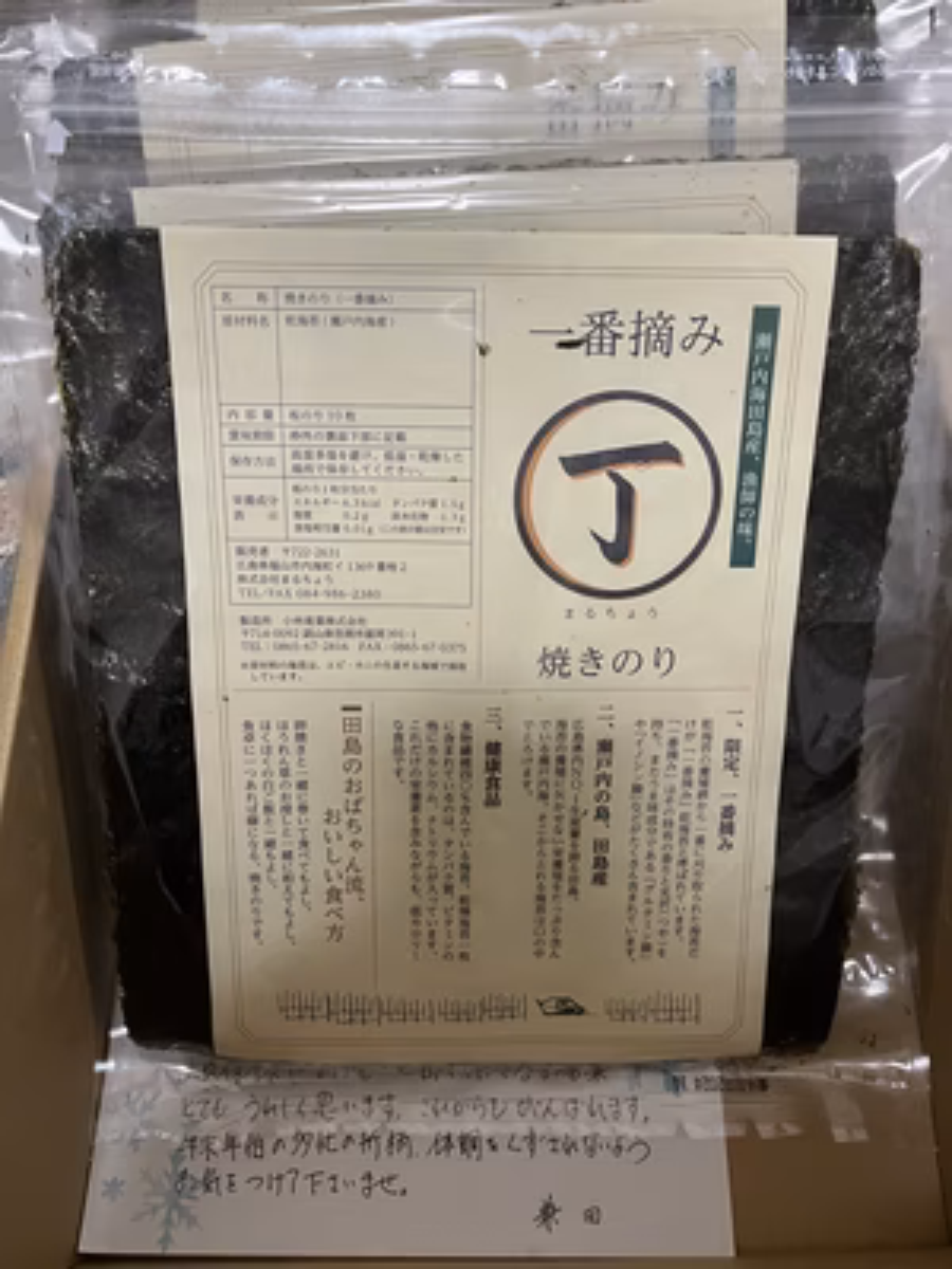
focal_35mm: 26
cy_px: 634
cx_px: 476
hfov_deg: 53.1
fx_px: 953
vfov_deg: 67.3
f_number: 1.6
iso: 320
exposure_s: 1/57
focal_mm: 5.1
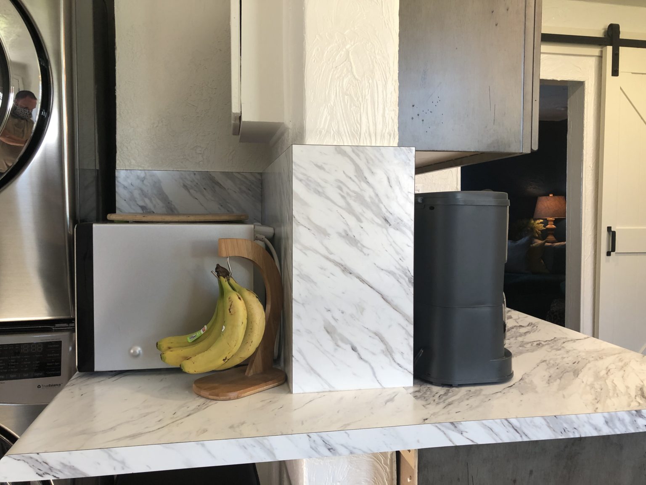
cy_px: 242
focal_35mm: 28
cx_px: 323
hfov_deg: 63.4
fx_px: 523
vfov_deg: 49.7
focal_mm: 3.99
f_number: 1.8
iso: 40
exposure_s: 1/24
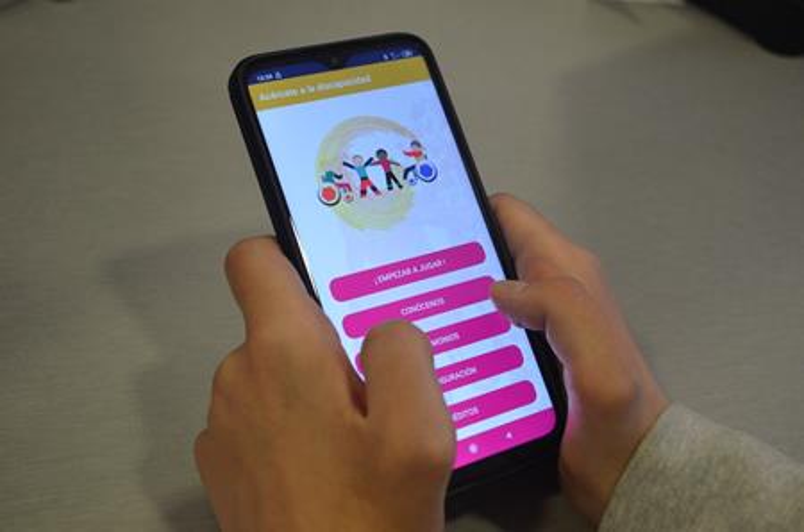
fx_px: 1070
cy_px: 266
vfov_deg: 27.9
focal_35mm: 48
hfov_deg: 41.2
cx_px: 402
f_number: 4.8
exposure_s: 1/50
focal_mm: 32
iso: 800
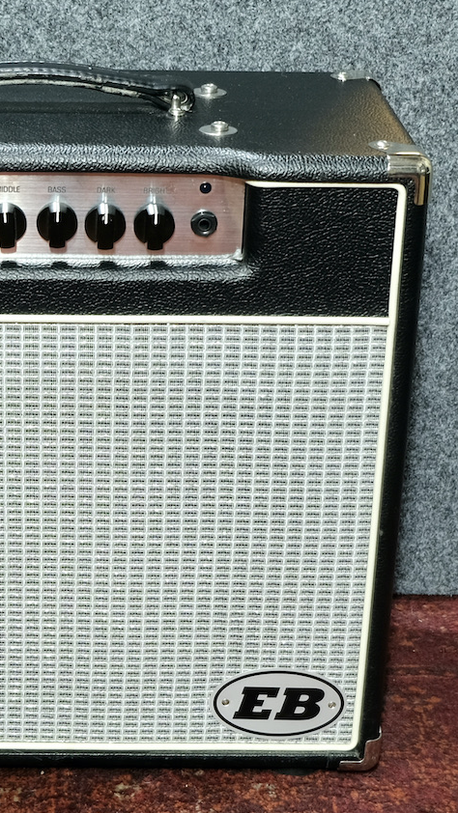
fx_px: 928
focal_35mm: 43
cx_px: 36
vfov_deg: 47.3
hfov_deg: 26.7
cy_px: 407
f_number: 2.8
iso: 160
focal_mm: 18
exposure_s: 1/26
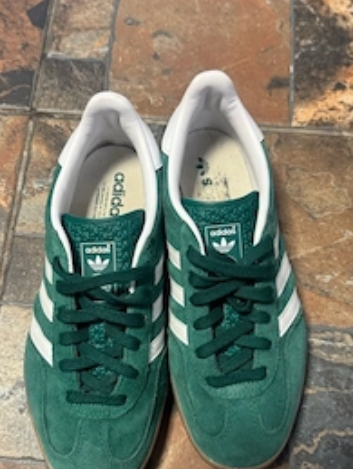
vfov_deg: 50.1
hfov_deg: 38.7
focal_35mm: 37
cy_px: 239
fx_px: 502
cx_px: 170
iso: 250
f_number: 1.78
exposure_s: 1/50
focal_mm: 6.76
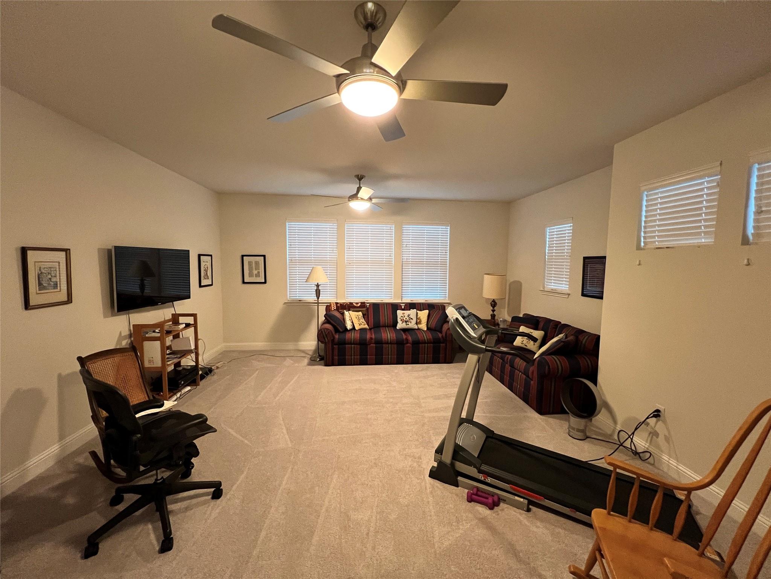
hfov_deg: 106.2
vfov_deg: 89.9
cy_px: 290
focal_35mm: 13
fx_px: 290
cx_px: 386
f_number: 1.8
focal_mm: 1.57
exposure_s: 1/60
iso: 640
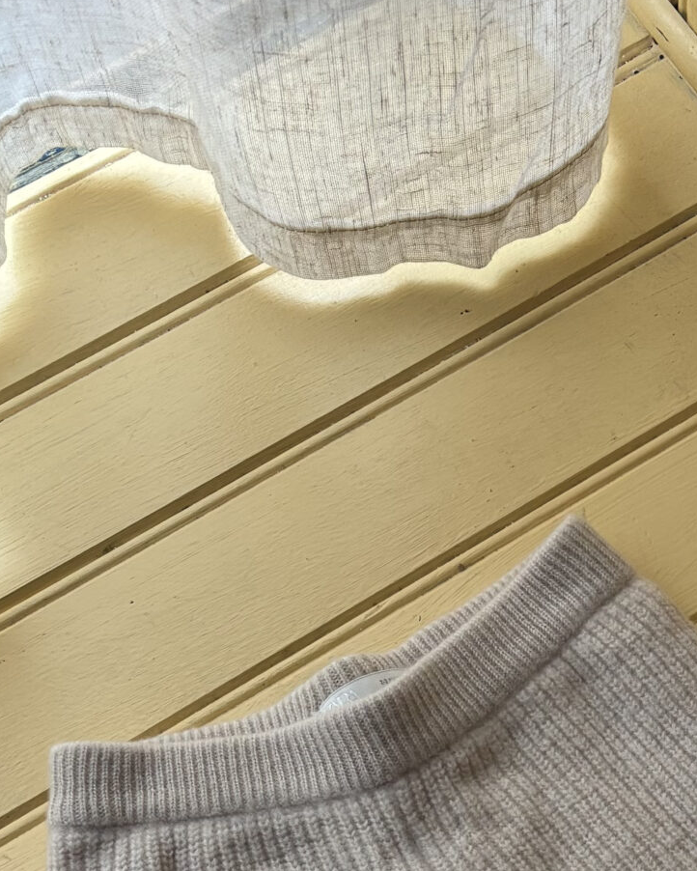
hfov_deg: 20.6
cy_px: 1153
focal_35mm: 72
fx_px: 1856
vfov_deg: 23.2
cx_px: 700
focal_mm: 5.96
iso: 125
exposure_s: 1/111
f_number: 1.6
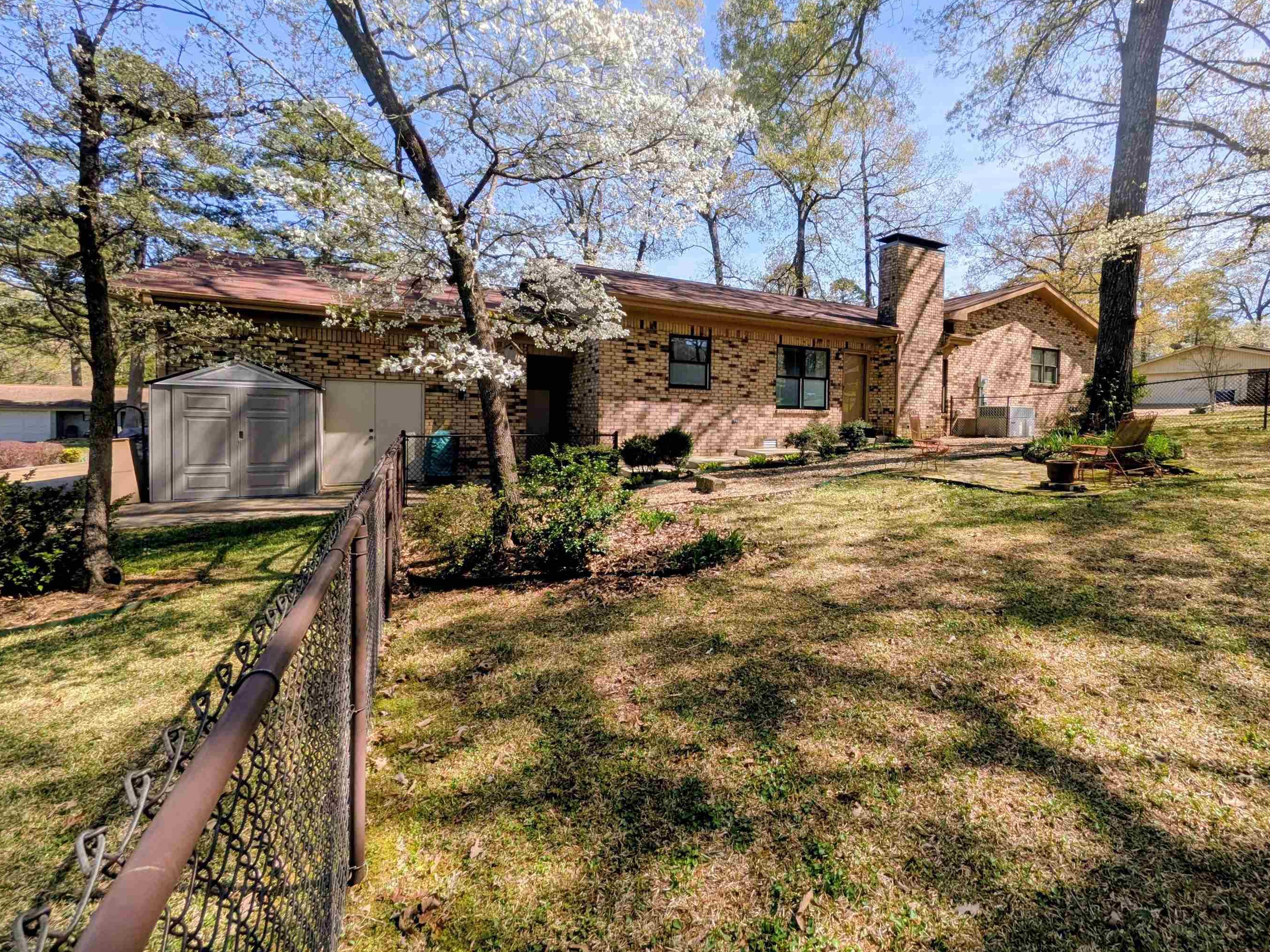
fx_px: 587
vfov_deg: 77.9
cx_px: 724
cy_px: 427
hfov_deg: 93.9
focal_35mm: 16
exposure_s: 1/1035
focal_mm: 1.85
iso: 51
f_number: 2.2
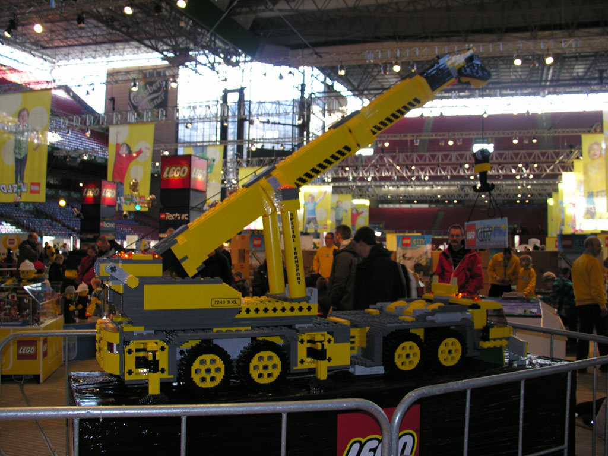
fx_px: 615
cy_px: 228
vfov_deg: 40.7
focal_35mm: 35
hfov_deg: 52.6
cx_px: 304
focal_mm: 8.9
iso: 50
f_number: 2.8
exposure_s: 1/30
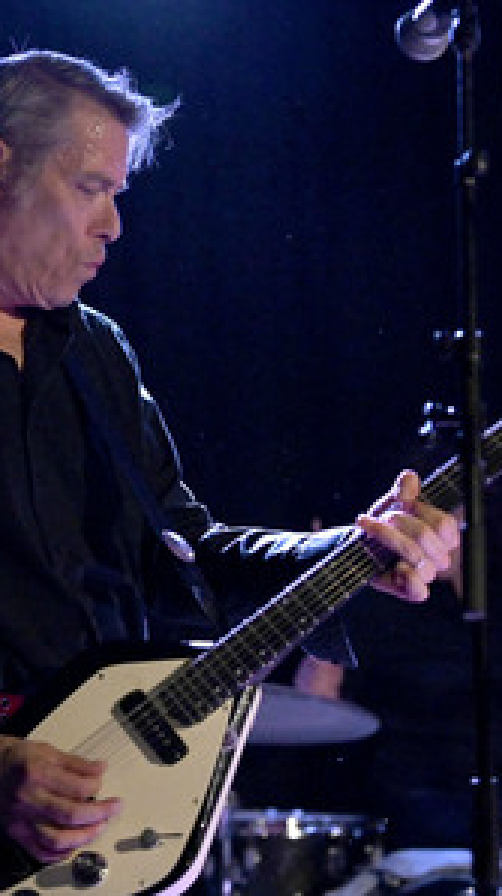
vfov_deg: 19.3
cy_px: 448
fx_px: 2634
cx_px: 185
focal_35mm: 111
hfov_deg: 10.9
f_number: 2.8
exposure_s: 1/250
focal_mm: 70
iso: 6400
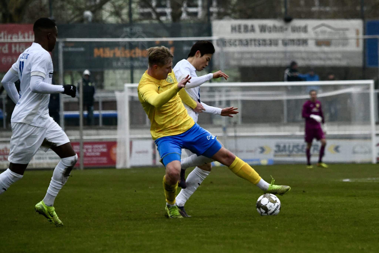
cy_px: 126
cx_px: 190
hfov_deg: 8.6
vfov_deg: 5.7
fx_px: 2526
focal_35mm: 240
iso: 8000
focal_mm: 240
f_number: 5.3
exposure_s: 1/1600
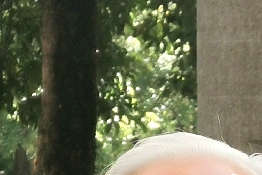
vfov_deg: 3.8
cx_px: -101
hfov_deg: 5.8
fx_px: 2562
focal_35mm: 352
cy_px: 513
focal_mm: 5.58
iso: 50
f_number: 1.8
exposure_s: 1/548
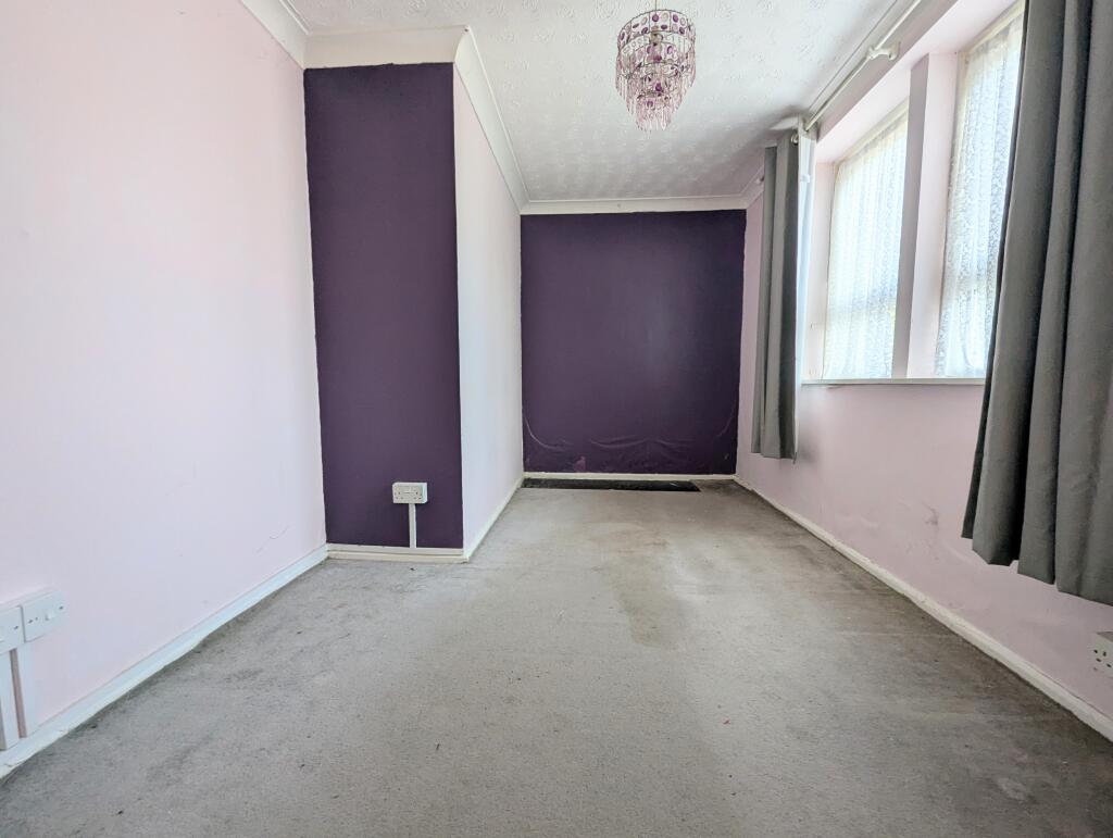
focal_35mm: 13
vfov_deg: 90.1
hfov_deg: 106.1
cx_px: 556
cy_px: 419
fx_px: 419
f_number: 2.2
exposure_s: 1/43.5
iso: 43
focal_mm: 1.95
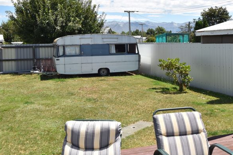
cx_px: 103
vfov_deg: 34.2
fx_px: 252
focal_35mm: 39
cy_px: 69
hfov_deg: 49.4
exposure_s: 1/200
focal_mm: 20
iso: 100
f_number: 11
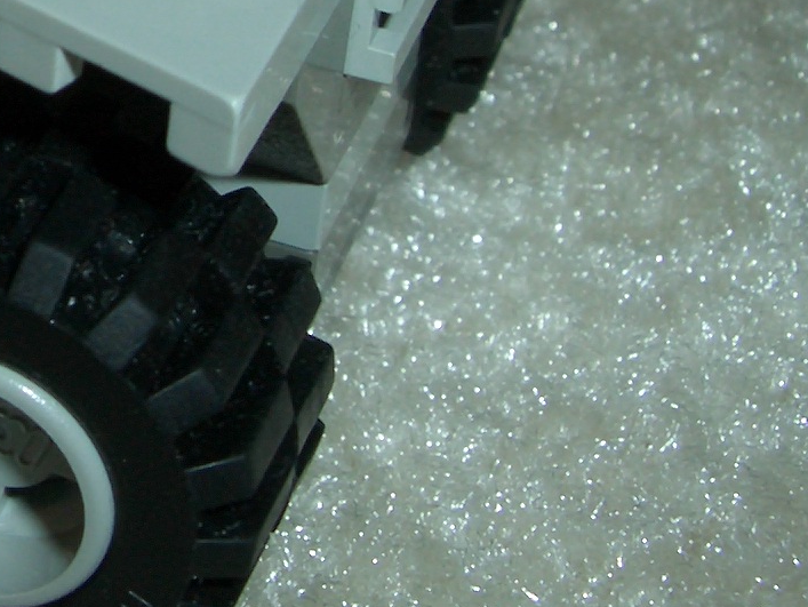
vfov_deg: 12.5
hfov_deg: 16.3
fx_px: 2662
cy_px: -231
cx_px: -253
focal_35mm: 114
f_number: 4.3
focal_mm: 5.8
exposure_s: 1/60
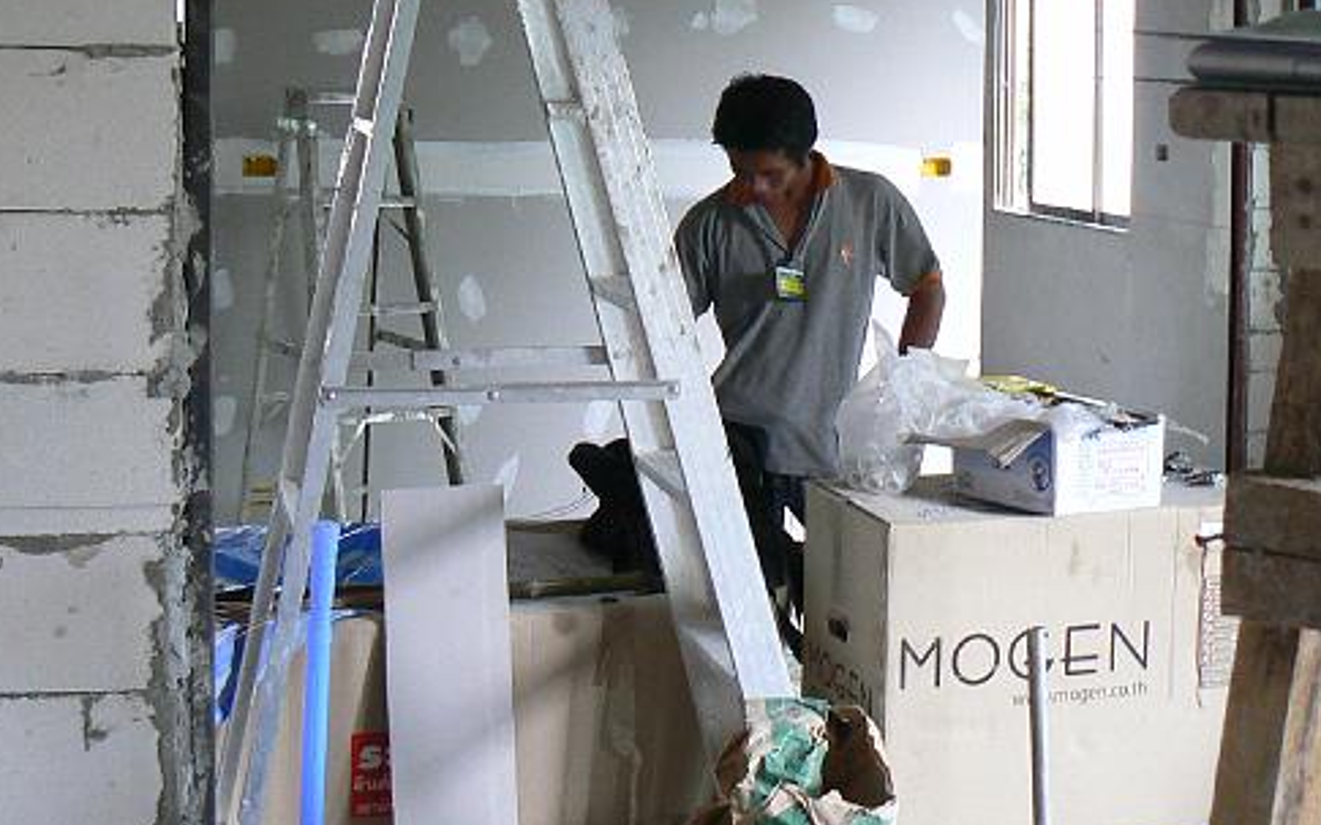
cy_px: 174
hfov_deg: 32.4
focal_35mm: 63
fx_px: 2268
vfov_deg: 20.4
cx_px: 547
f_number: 2.8
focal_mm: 6
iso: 160
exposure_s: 1/30
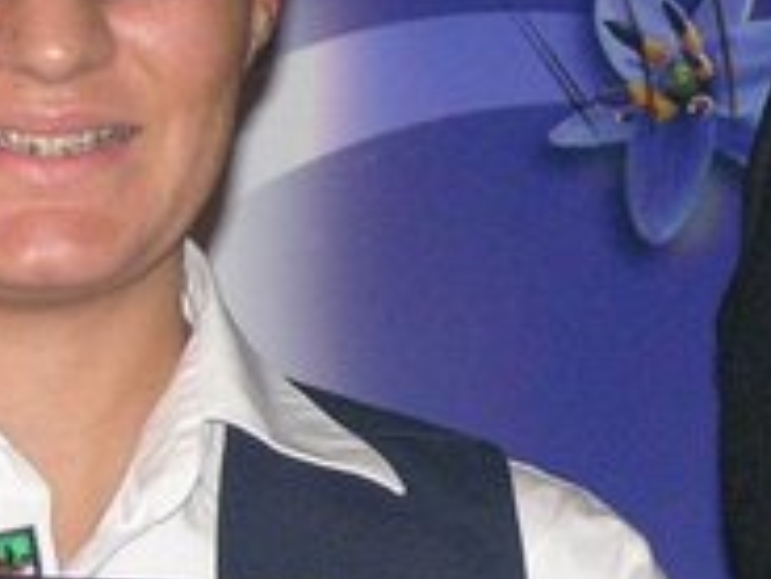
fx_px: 10646
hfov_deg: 4.1
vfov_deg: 3.1
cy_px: 352
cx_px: 700
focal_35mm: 478
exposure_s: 1/120
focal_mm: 22.3
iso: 200
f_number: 3.5
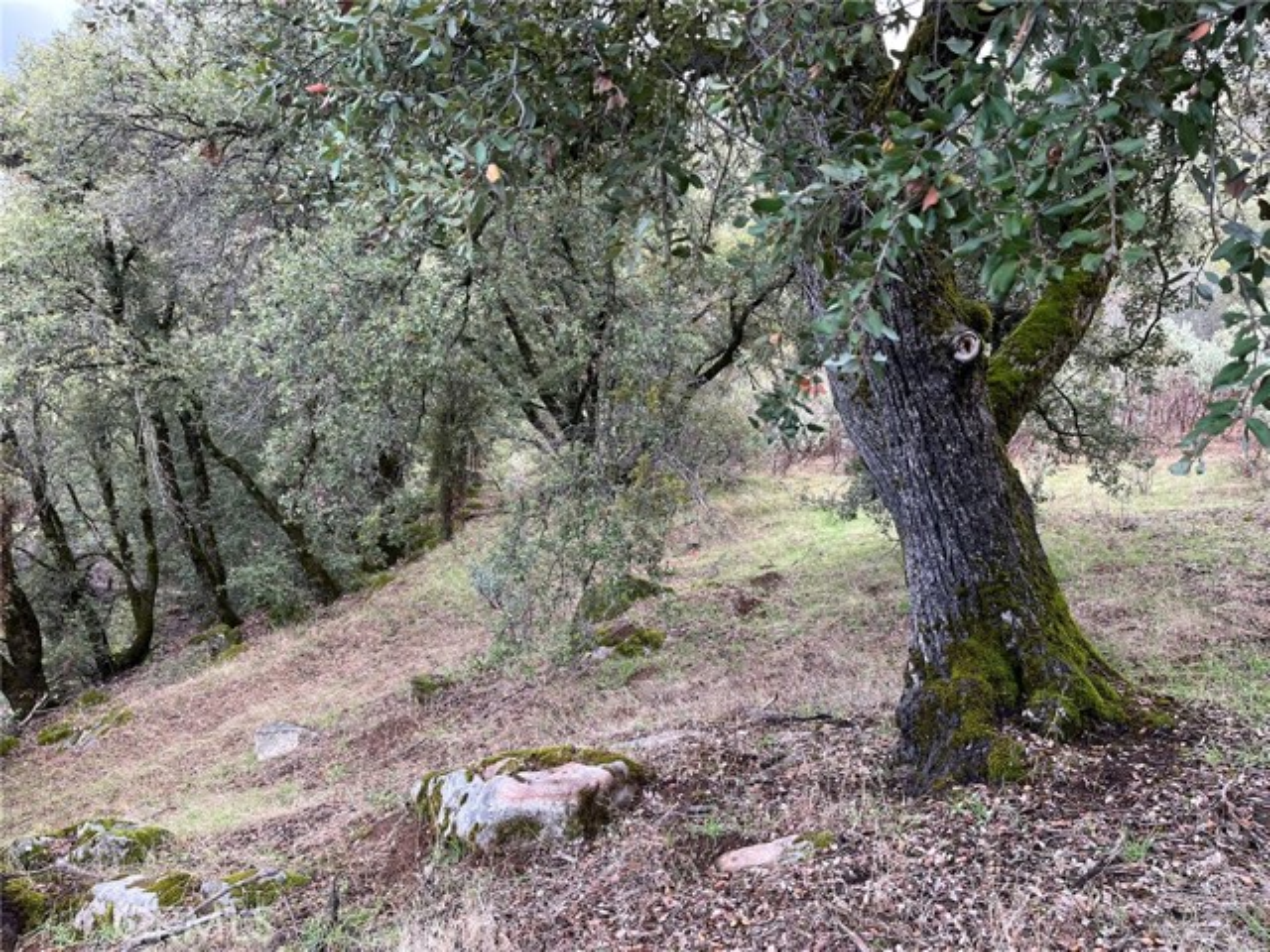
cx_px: 635
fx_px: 954
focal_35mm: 26
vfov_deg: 53.1
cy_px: 476
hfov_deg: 67.3
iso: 40
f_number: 1.6
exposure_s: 1/158
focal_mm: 5.1
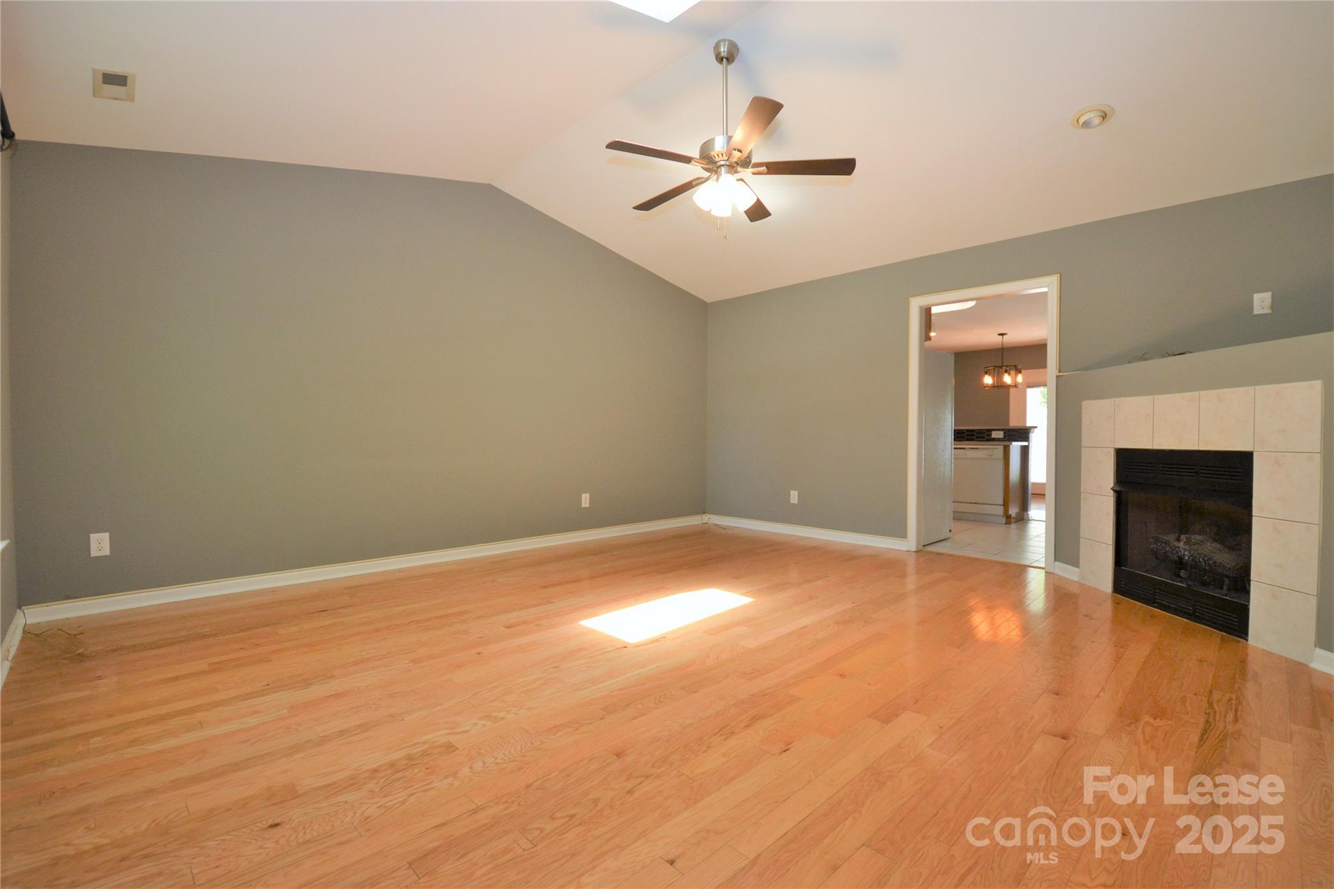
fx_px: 556
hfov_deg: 100.4
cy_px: 444
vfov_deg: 77.3
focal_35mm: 15
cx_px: 667
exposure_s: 1/100
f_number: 5
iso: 400
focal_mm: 10
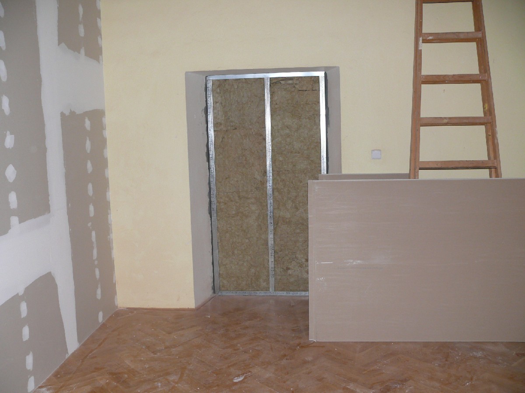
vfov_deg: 40.7
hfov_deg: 52.6
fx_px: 531
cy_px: 196
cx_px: 262
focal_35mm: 35
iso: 200
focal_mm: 7.4
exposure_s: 1/30
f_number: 2.8
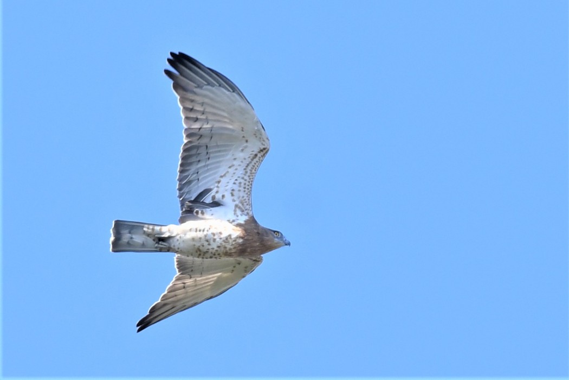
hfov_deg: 3.3
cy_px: 190
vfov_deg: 2.2
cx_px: 284
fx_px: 9957
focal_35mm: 630
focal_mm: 420
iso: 360
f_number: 7.1
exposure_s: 1/640
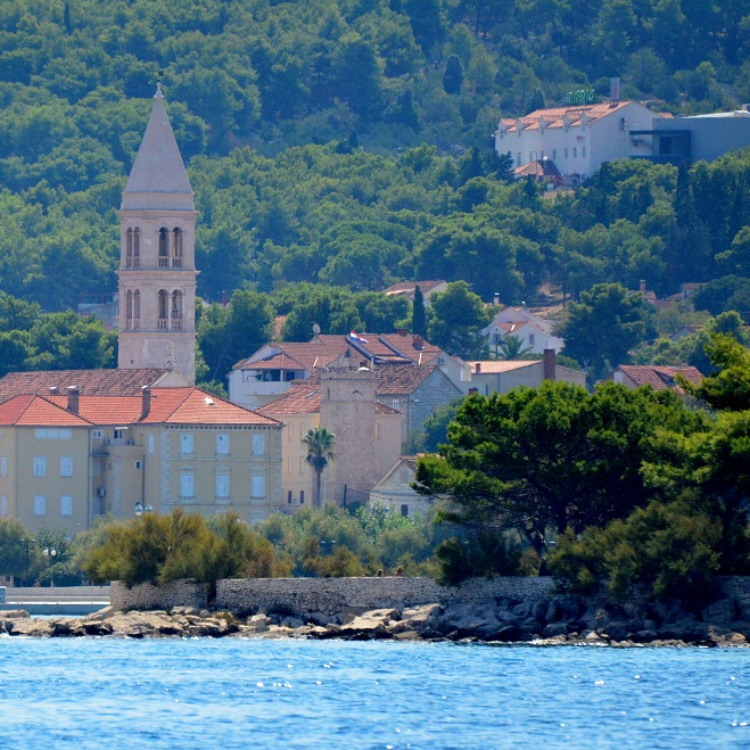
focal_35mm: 579
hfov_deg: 3.0
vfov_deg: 3.0
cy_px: 376
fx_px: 14193
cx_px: 200
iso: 2000
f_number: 5.6
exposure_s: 1/8000
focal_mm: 300
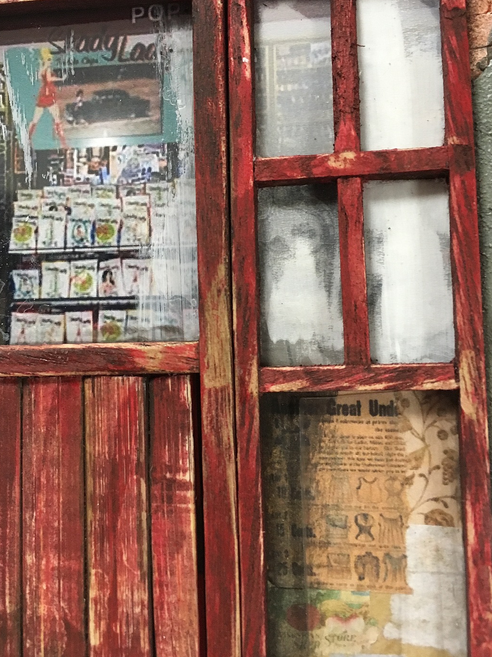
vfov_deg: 51.1
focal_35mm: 36
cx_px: 224
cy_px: 276
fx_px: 682
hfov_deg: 39.6
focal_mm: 4.15
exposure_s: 1/20
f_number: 2.2
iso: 200
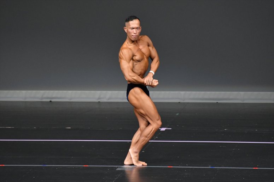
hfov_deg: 5.5
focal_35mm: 375
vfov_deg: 3.7
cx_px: 137
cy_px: 91
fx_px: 2853
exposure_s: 1/400
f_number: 5.6
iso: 4000
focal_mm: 250
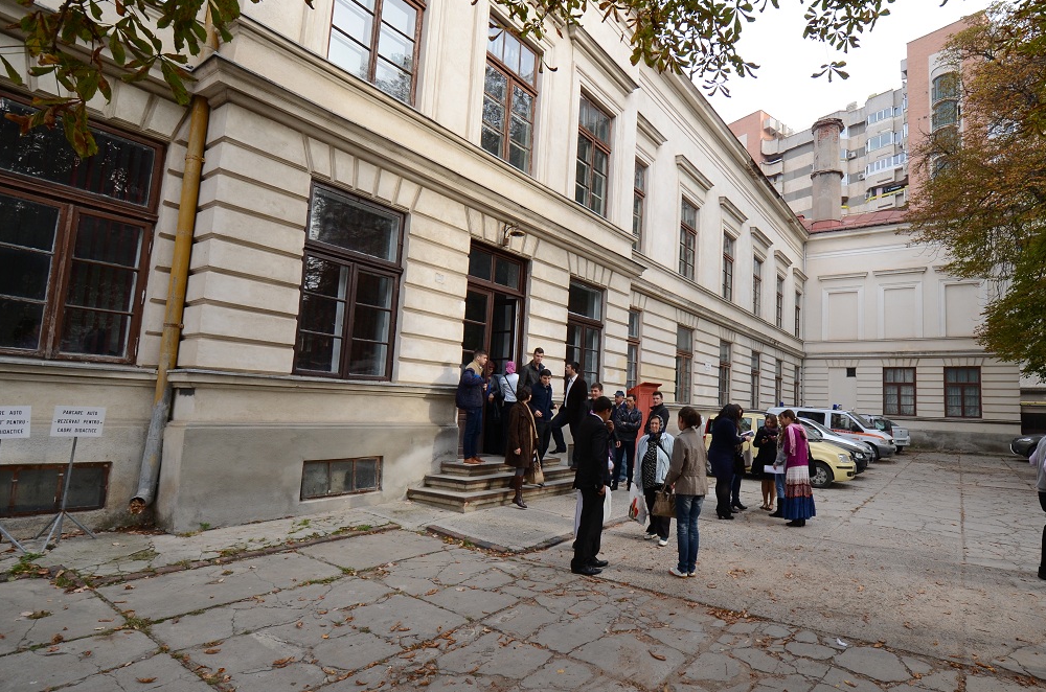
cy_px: 355
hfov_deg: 89.0
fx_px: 522
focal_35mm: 18
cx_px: 624
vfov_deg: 67.1
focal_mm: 10
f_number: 6.3
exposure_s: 1/250
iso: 100
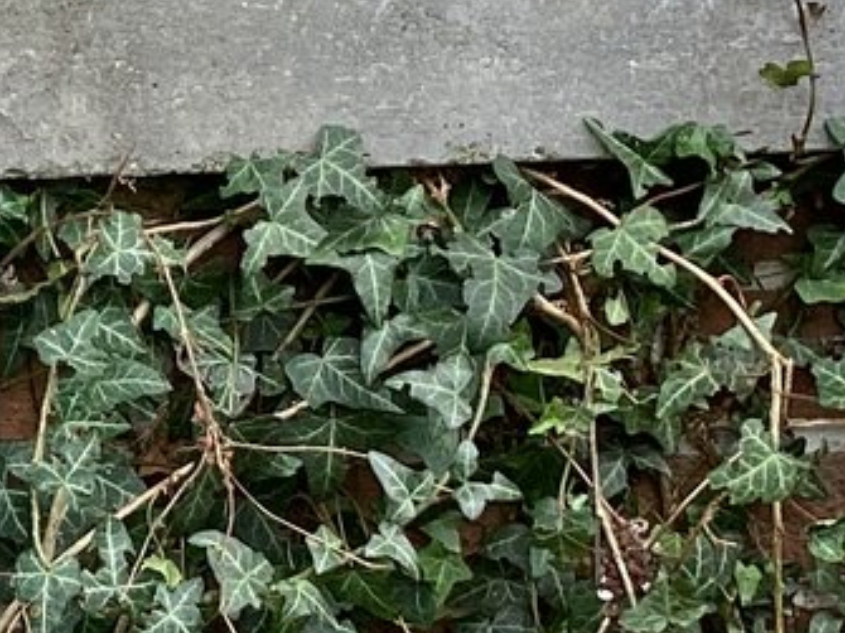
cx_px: -440
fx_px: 3416
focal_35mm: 140
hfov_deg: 13.3
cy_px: 233
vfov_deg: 10.6
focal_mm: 3.3
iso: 25
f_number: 2.4
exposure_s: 1/132
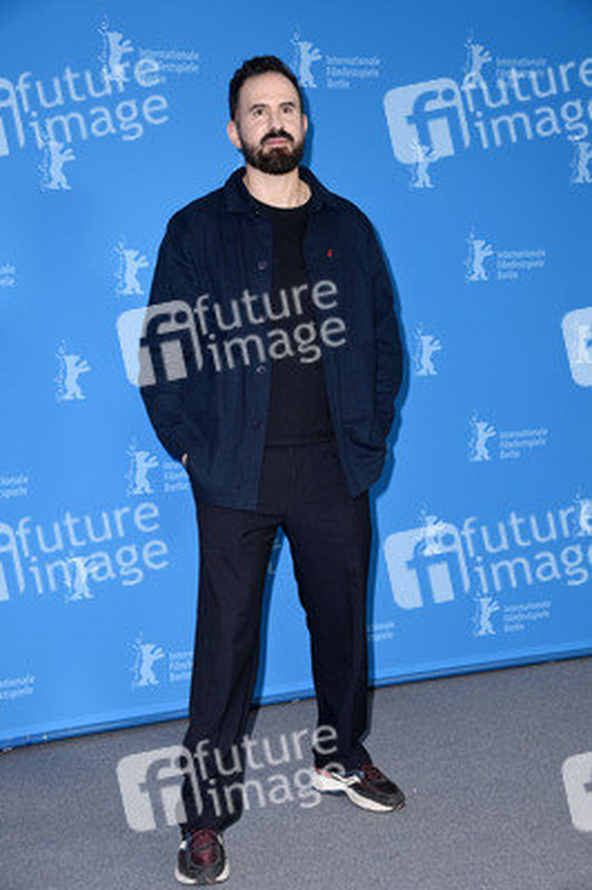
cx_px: 296
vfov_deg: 34.5
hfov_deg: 23.3
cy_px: 445
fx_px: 1433
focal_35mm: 58
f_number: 5.6
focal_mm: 58
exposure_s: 1/250
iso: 1000
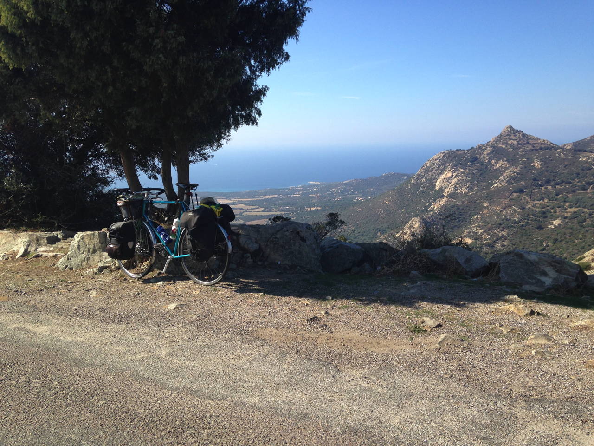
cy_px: 223
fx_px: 566
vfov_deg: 42.9
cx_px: 297
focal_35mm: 33
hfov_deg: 55.4
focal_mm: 4.12
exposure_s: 1/1178
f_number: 2.4
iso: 50
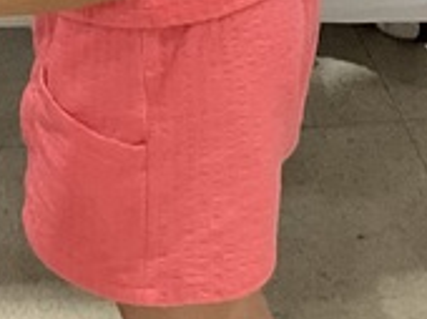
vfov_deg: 7.8
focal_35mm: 175
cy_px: -485
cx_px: 83
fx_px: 2156
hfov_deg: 11.3
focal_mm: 3
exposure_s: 1/59
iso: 160
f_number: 1.8
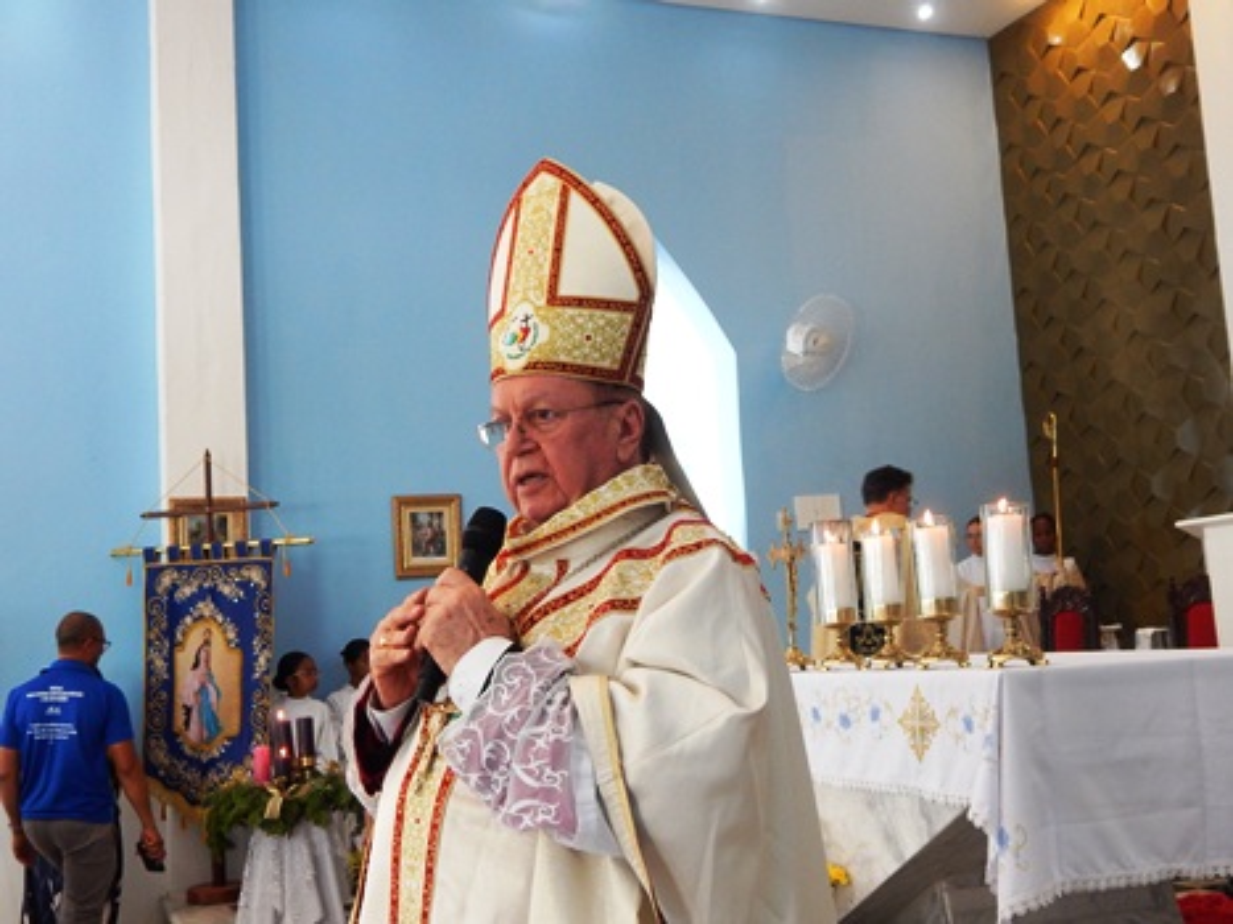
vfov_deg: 33.6
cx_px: 616
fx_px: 1531
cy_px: 462
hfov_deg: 43.9
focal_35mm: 43
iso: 400
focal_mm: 7.7
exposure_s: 1/60
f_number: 3.6
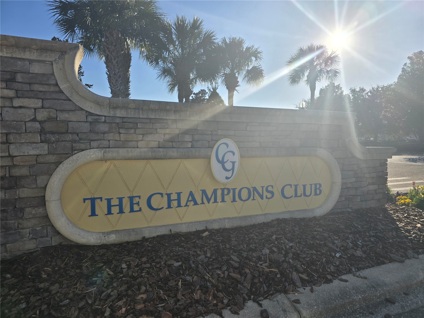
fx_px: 282
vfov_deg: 58.9
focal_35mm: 23
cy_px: 159
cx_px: 212
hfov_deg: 73.9
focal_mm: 6.3
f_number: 1.7
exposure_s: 1/1723
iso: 12
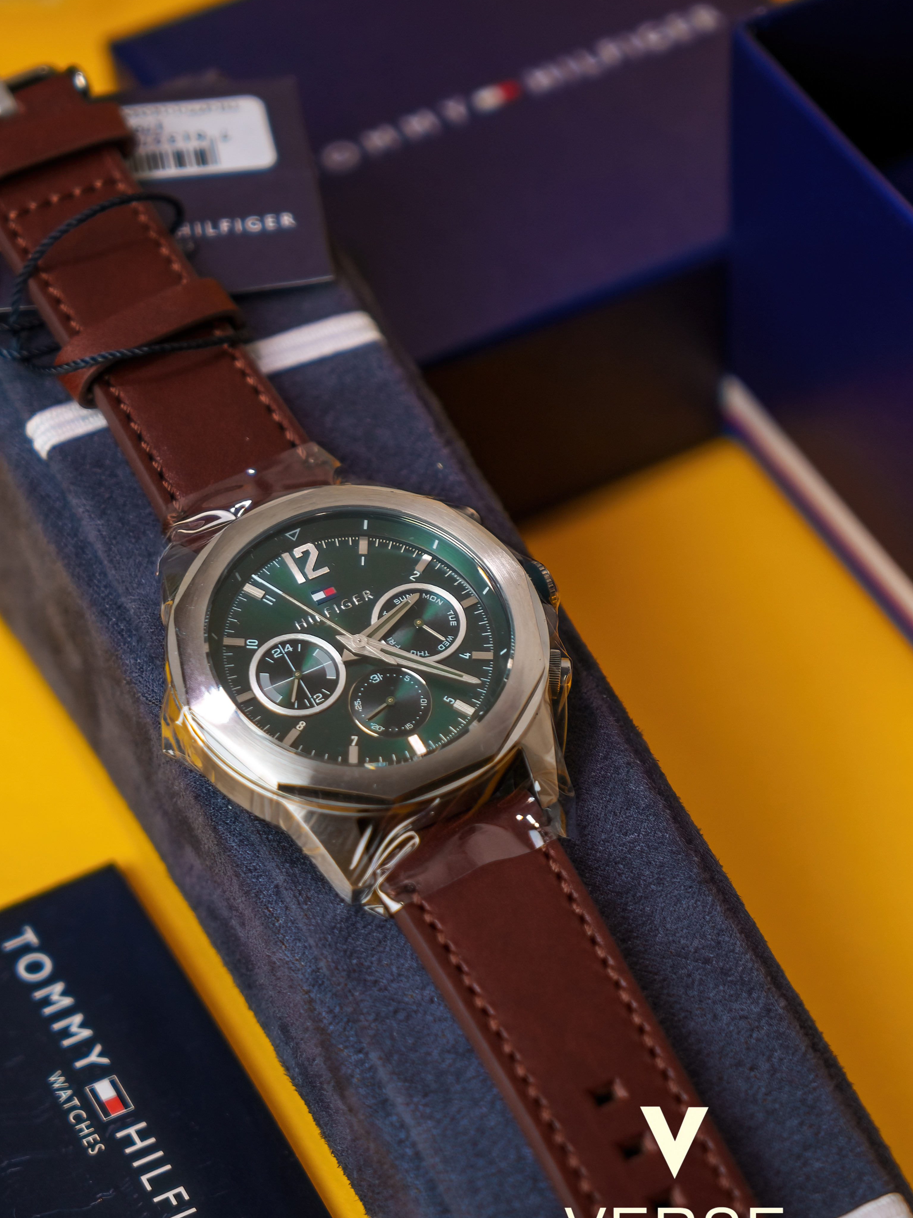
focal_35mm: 114
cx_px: 458
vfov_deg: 17.3
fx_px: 4009
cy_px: 622
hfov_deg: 13.0
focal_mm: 70
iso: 200
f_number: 4
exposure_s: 1/60
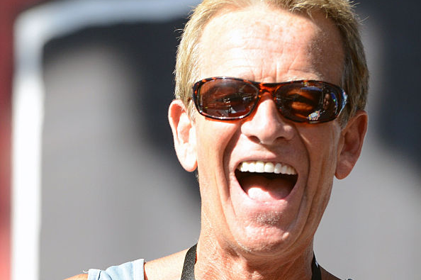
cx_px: 232
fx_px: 4031
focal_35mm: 345
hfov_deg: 6.0
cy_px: 187
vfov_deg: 4.0
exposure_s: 1/1600
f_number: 6.3
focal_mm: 200
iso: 800
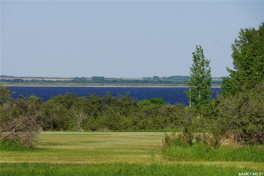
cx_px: 132
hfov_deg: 10.2
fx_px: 1484
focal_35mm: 202
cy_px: 88
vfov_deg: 6.8
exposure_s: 1/320
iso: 100
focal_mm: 135
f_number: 9
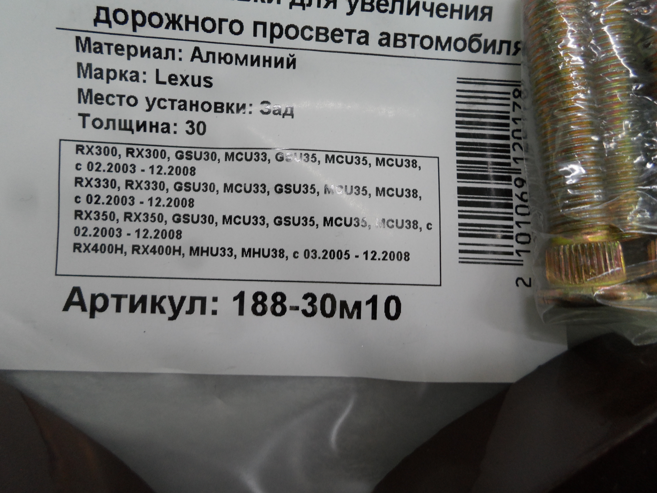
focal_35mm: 25
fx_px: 474
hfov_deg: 69.4
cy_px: 246
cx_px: 328
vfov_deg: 54.9
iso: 120
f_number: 2.5
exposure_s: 1/30
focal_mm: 4.5
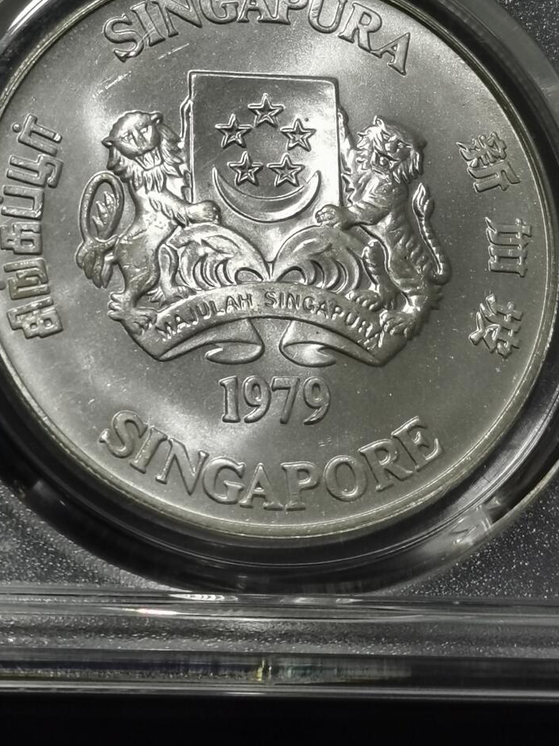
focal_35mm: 119
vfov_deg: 16.3
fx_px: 2563
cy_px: 62
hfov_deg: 12.4
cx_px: 237
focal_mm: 5.58
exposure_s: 1/180
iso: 64
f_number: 1.8
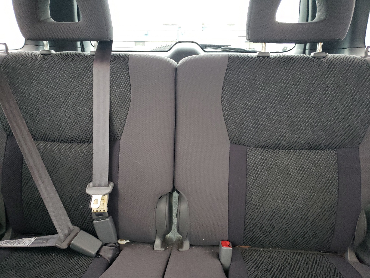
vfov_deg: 53.1
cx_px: 185
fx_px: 278
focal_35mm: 26
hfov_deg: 67.3
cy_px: 139
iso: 332
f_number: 1.5
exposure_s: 1/60.2
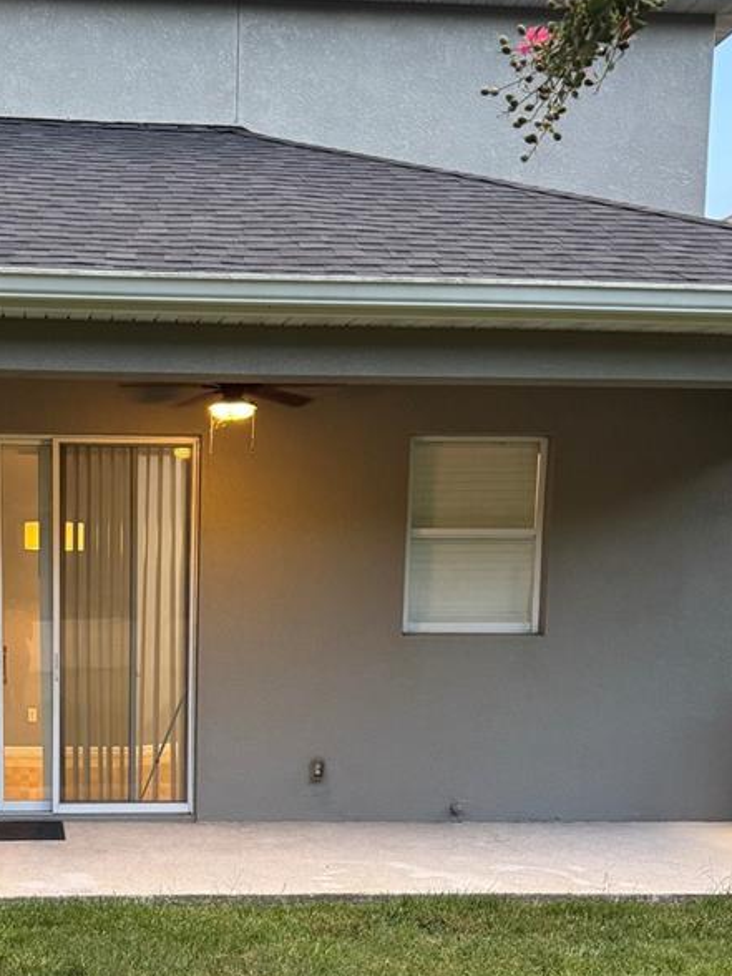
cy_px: 770
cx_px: 128
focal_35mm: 49
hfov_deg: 28.9
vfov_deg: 37.6
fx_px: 1382
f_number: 1.78
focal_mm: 6.76
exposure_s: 1/60
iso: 320
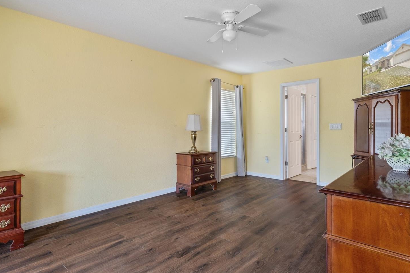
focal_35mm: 20
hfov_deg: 83.8
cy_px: 126
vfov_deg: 61.8
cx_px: 221
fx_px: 228
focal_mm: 12
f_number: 8
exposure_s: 2
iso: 250
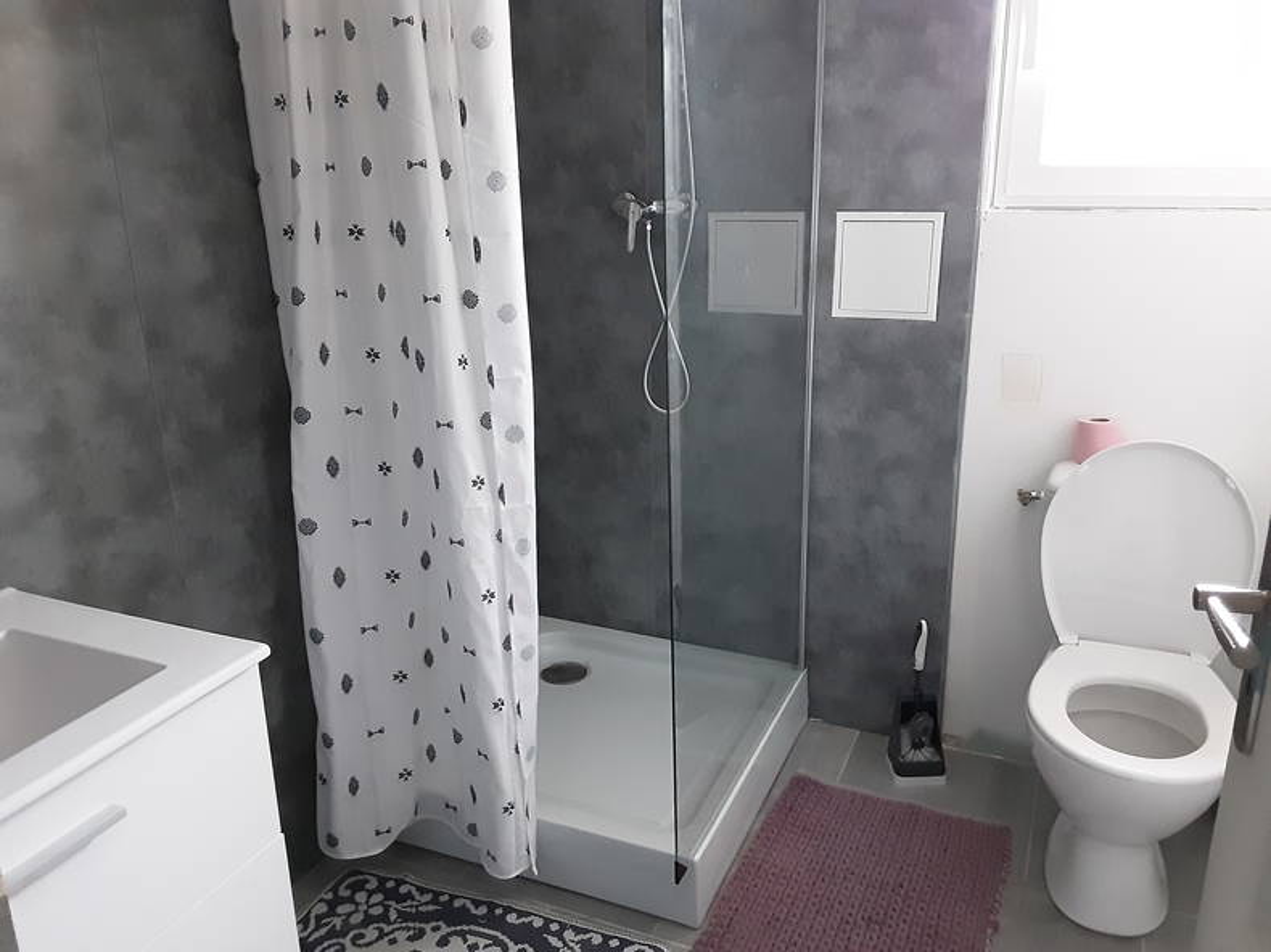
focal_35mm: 28
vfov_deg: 49.7
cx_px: 636
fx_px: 1028
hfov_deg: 63.5
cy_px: 476
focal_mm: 2.9
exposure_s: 1/20
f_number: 1.9
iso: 500
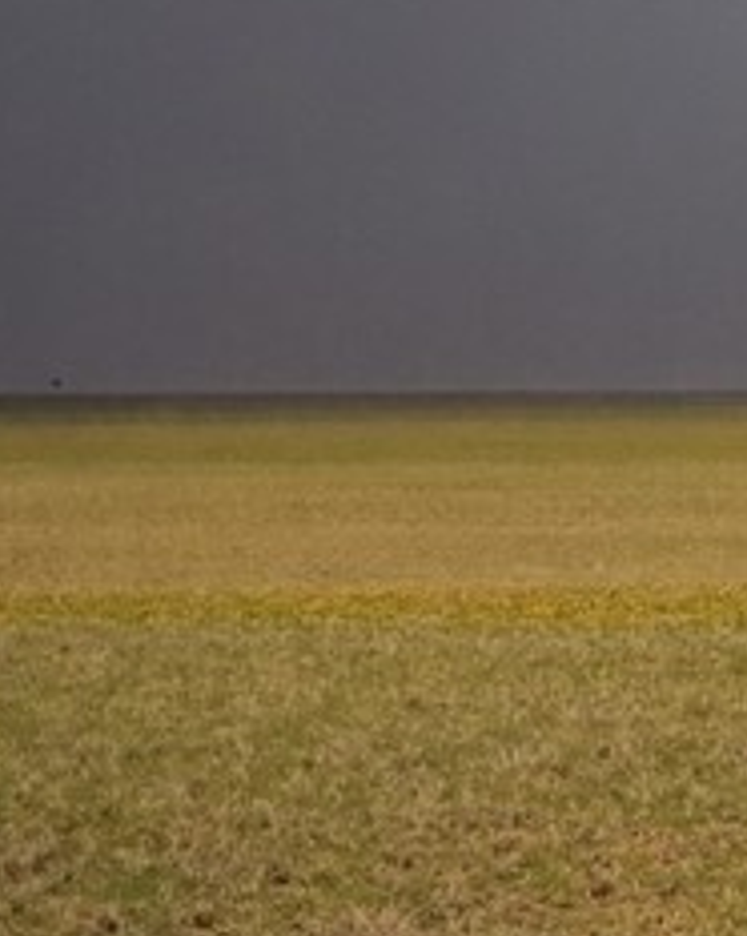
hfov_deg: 3.3
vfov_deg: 4.3
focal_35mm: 451
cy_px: -651
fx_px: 12480
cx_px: 3096
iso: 800
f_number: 6.3
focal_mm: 70
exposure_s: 1/2500
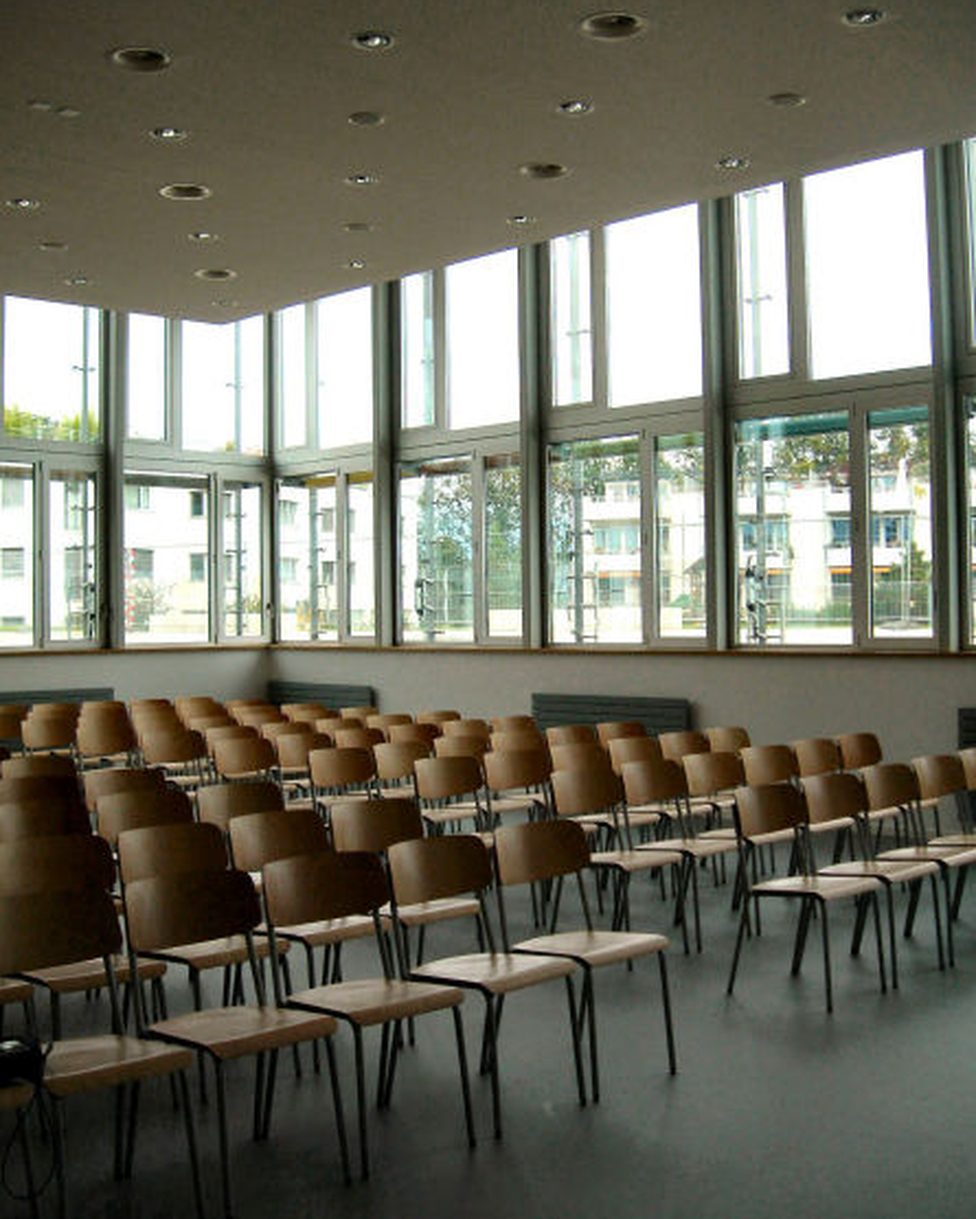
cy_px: 594
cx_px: 491
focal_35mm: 40
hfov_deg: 37.3
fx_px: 1444
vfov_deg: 45.8
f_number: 2.8
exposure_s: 1/362
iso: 50
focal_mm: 7.8
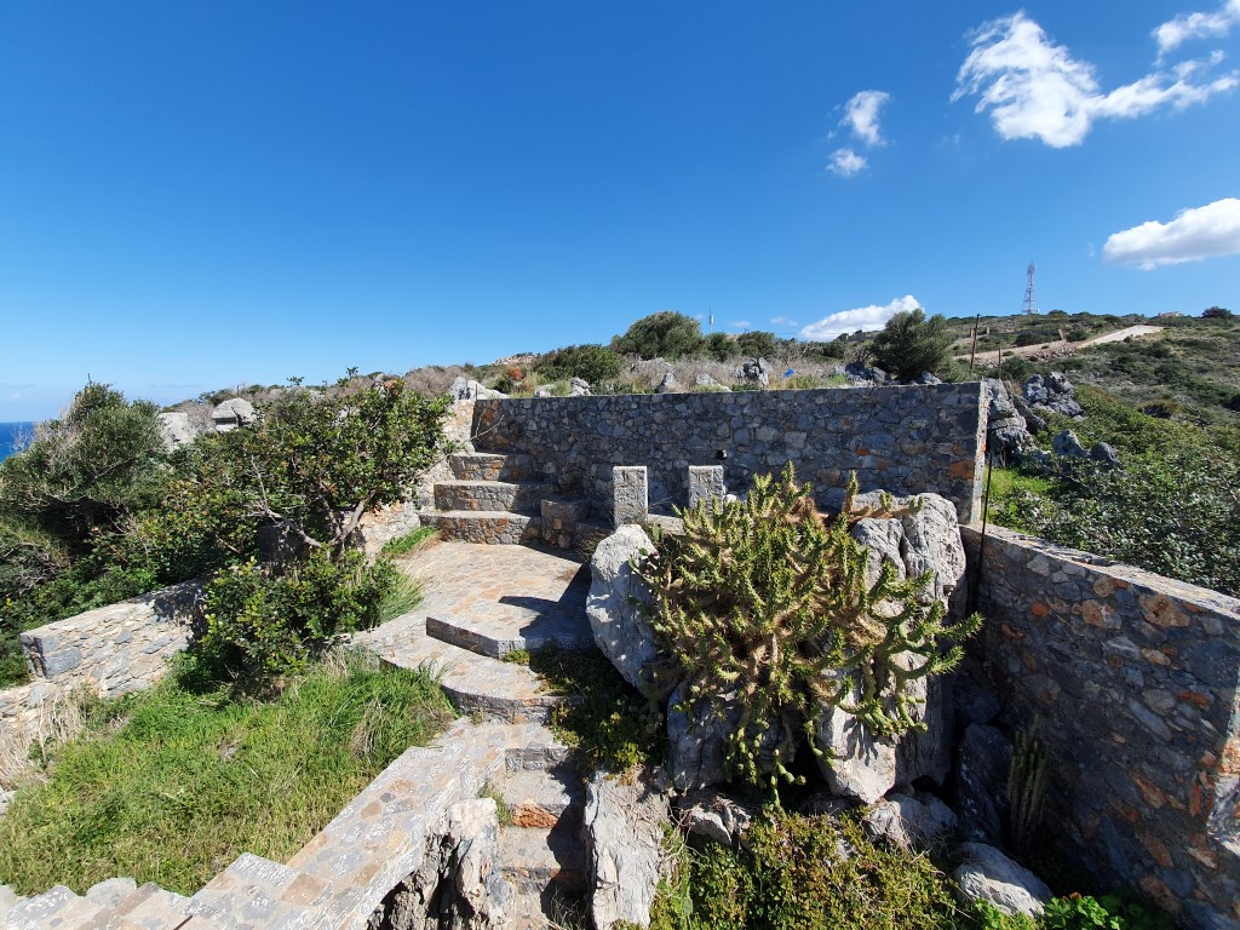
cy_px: 465
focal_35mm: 13
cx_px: 620
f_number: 2.2
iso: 50
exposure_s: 1/1024
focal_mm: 1.8
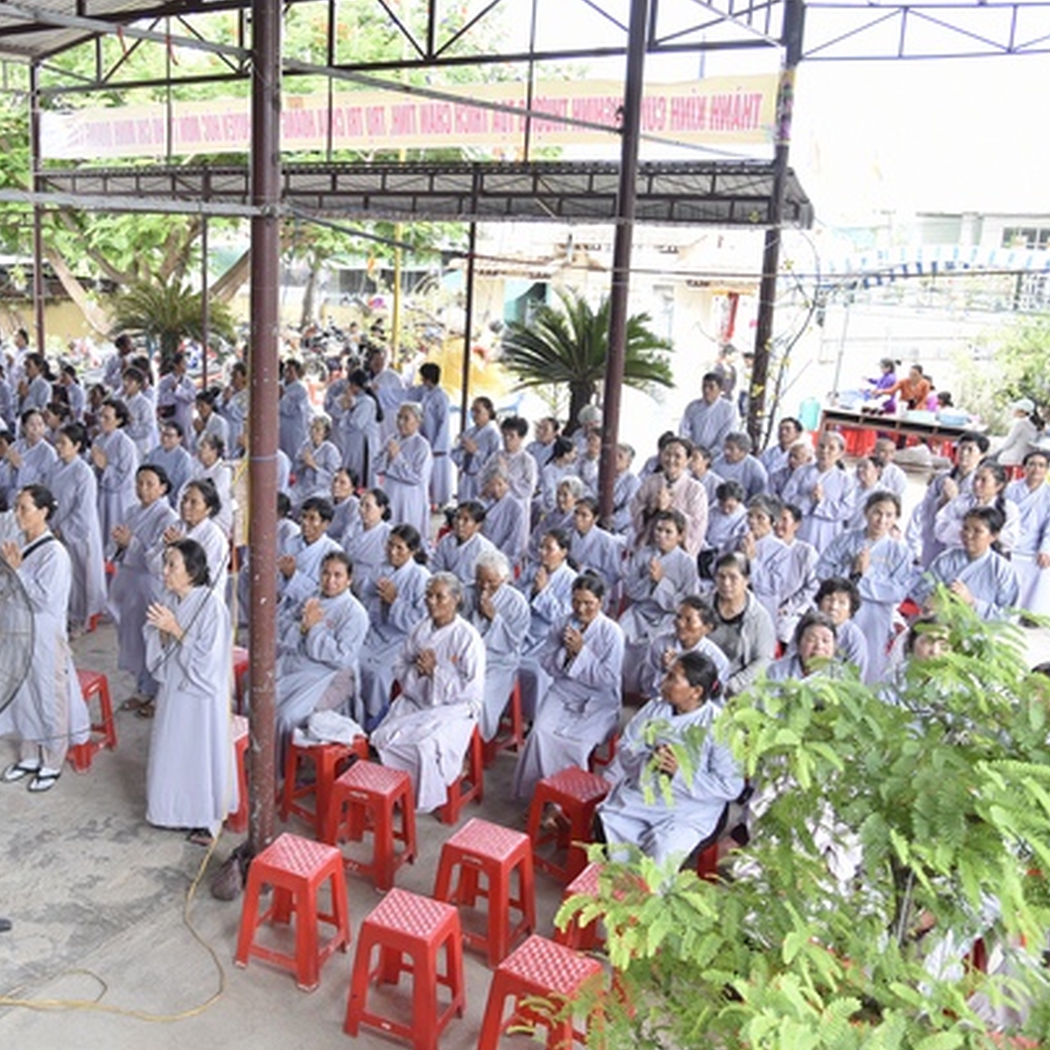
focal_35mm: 33
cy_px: 505
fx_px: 1132
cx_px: 324
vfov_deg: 49.7
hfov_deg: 48.6
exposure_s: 1/125
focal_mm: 24
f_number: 4.5
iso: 320
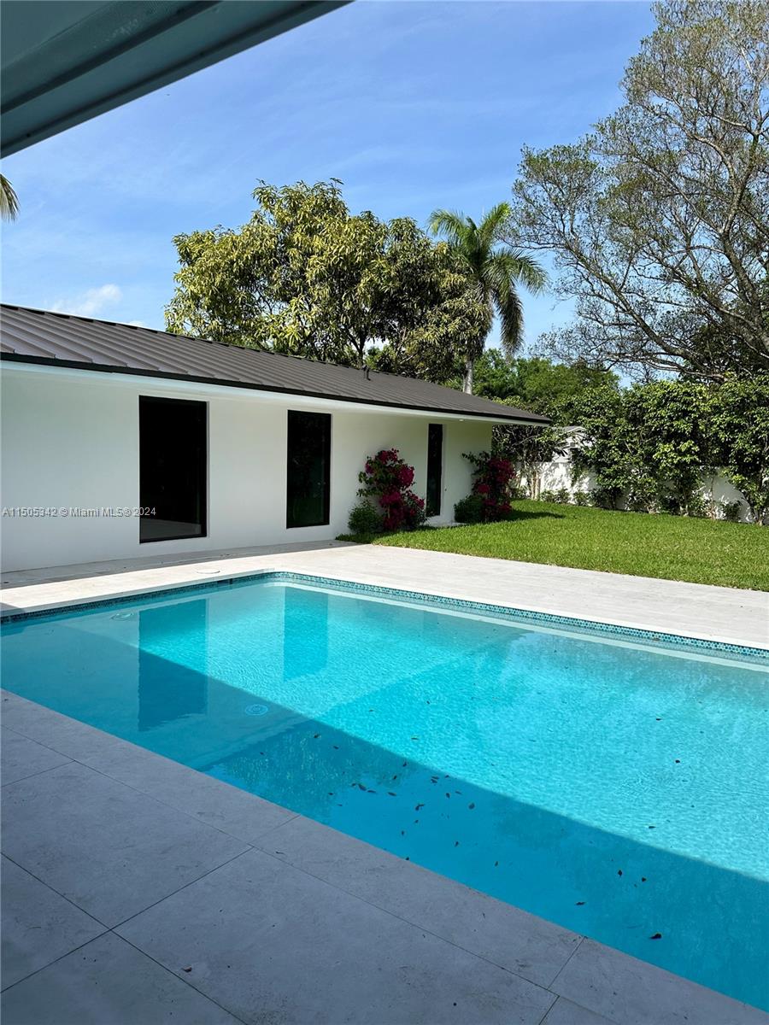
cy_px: 512
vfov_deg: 71.6
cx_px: 384
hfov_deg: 56.8
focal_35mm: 24
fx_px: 711
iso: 80
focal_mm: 6.86
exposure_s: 1/5263
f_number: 1.78
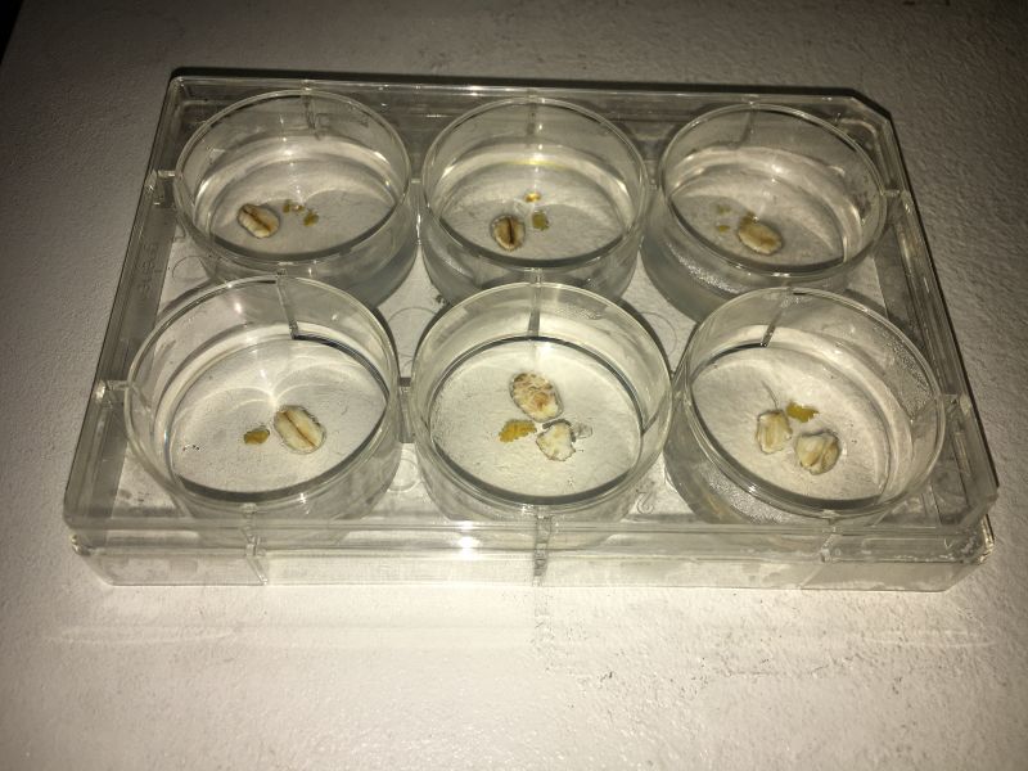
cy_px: 386
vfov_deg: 48.2
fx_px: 861
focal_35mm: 29
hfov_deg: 61.7
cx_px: 514
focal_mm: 4.15
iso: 25
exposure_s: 1/377
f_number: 2.2
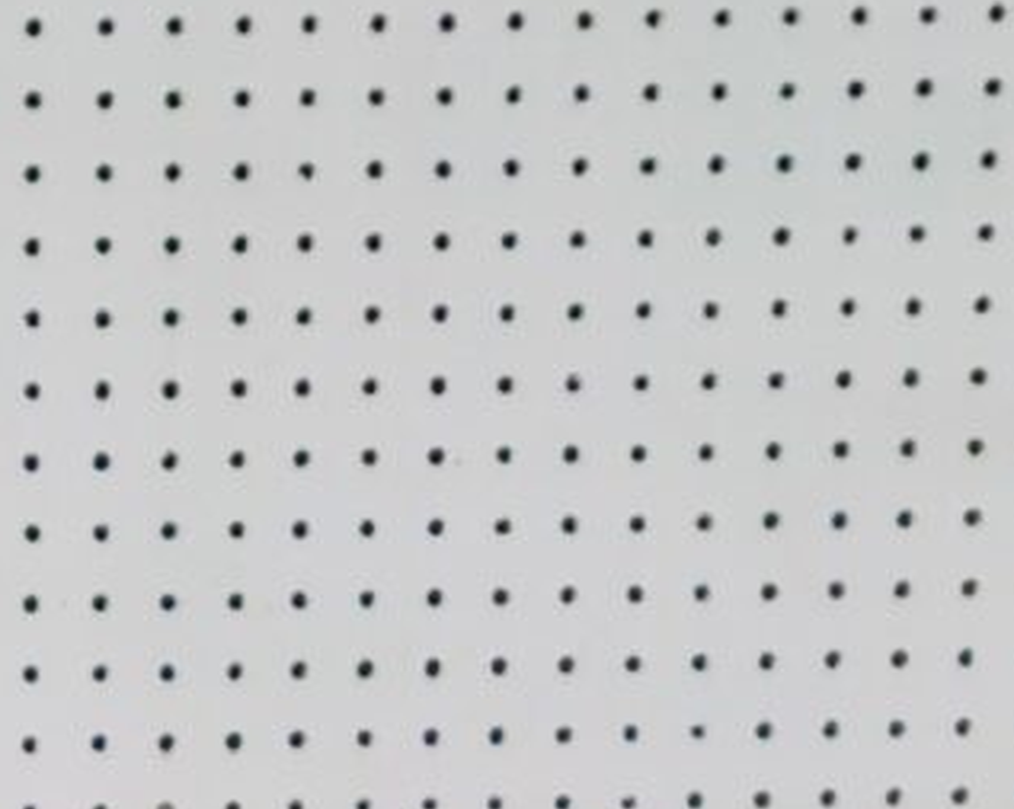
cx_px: -317
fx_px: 6626
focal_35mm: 221
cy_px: 2232
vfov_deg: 6.5
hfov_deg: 8.6
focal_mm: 5.9
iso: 250
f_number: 2
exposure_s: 1/59
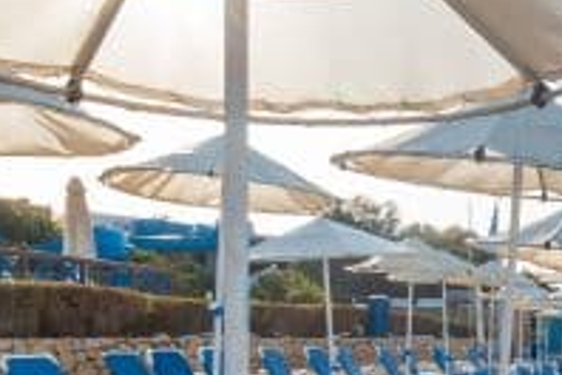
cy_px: 268
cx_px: 573
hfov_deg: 33.9
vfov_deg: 25.3
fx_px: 827
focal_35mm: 53
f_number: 10
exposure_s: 1/250
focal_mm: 10
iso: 400
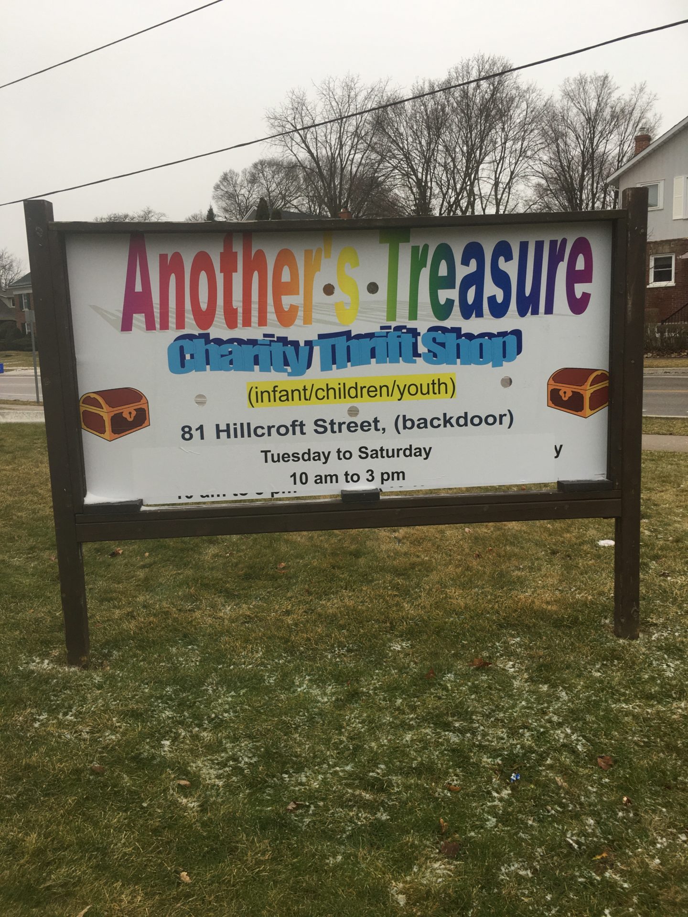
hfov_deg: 48.2
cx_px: 344
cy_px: 458
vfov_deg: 61.7
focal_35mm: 29
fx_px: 769
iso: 25
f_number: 2.2
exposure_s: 1/120
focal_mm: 4.15
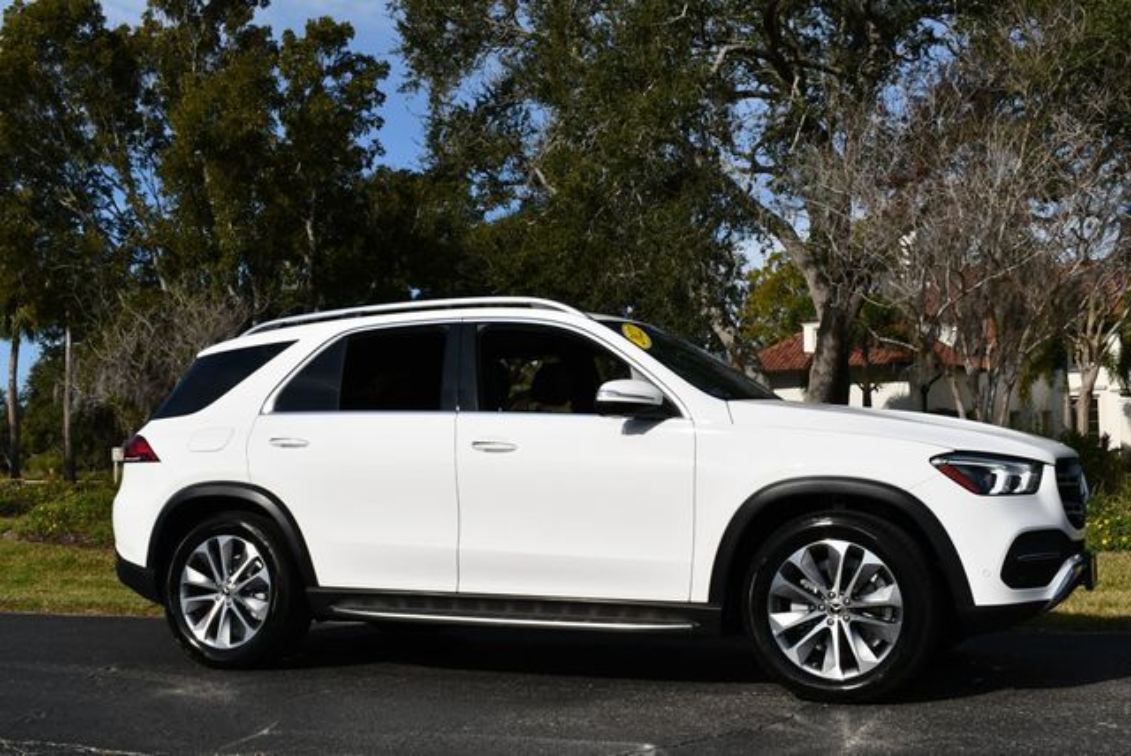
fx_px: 1384
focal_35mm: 44
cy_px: 378
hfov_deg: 44.5
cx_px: 566
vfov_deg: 30.6
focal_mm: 22
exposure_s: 1/400
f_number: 10
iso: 100
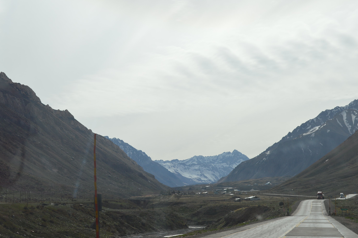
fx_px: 715
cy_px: 119
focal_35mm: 72
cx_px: 165
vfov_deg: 18.9
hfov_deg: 28.1
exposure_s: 1/320
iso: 100
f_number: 9
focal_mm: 44
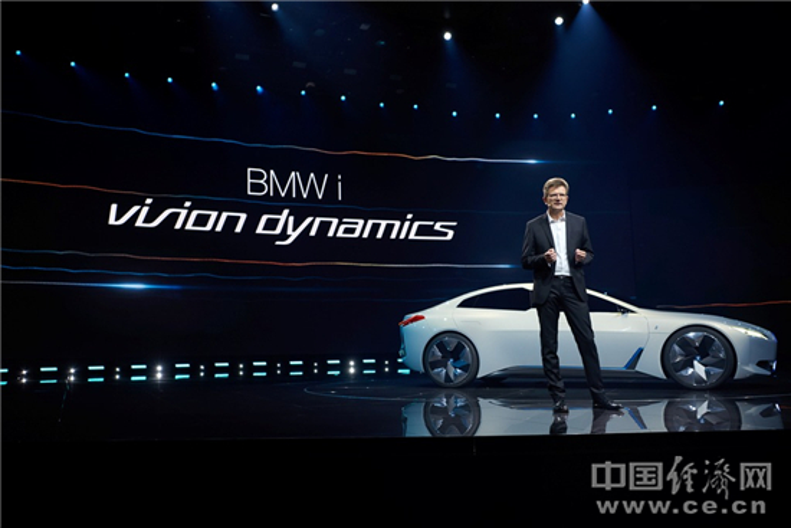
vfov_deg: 37.9
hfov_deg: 54.4
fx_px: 769
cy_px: 264
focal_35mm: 35
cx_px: 396
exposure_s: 1/400
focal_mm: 35
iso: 800
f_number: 4
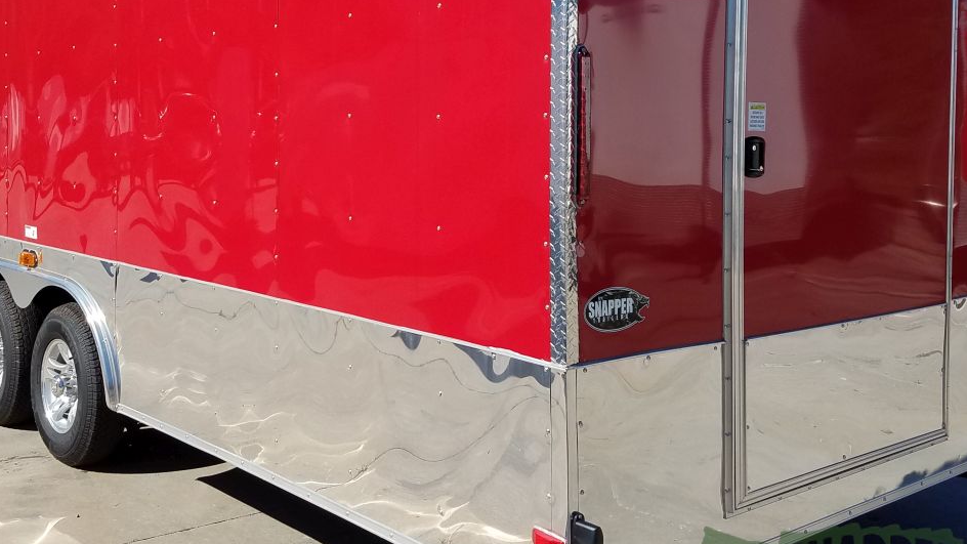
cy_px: 156
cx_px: 383
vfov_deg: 28.1
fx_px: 1077
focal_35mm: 42
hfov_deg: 48.0
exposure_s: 1/2168
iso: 40
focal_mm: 4.2
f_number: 1.7
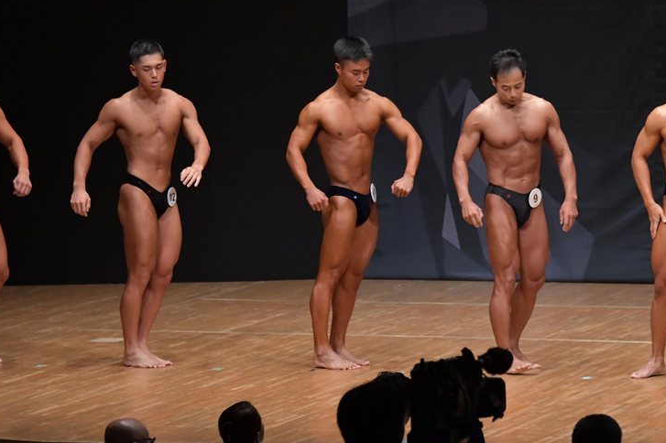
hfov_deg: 8.6
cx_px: 343
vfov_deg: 5.7
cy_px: 232
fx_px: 4438
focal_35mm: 240
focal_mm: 150
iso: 6400
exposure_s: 1/400
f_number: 5.6
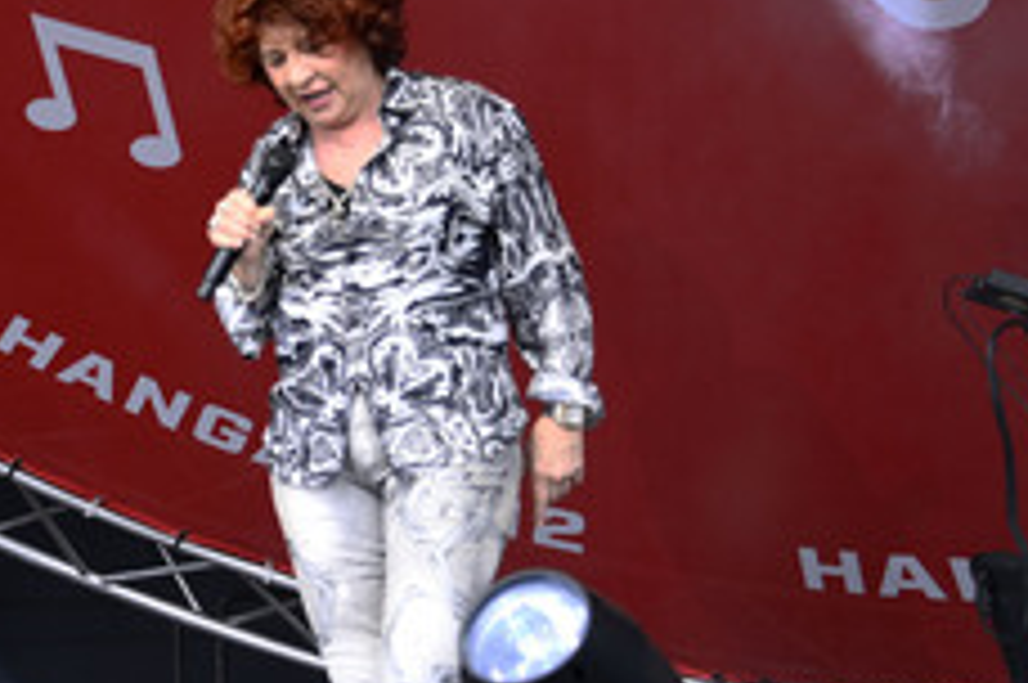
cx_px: 101
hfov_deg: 14.7
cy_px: 481
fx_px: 3935
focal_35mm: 138
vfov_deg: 9.9
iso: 500
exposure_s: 1/250
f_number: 5
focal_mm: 70
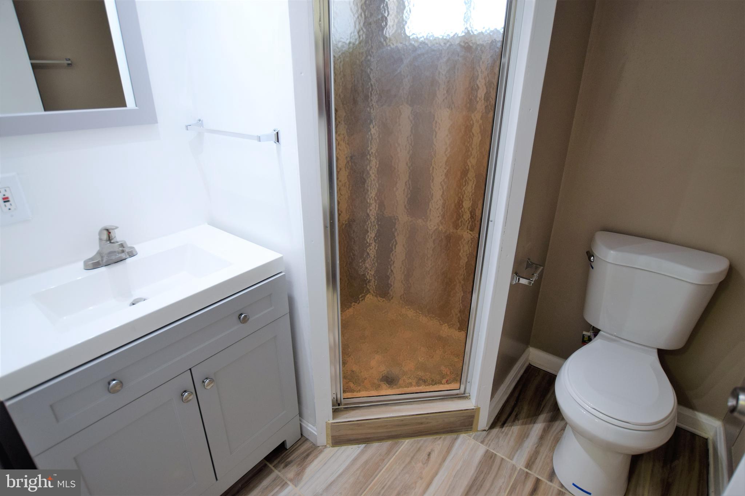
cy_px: 248
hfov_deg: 90.0
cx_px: 372
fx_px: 372
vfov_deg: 67.4
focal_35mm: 18
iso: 400
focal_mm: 12
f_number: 4.5
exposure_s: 1/80
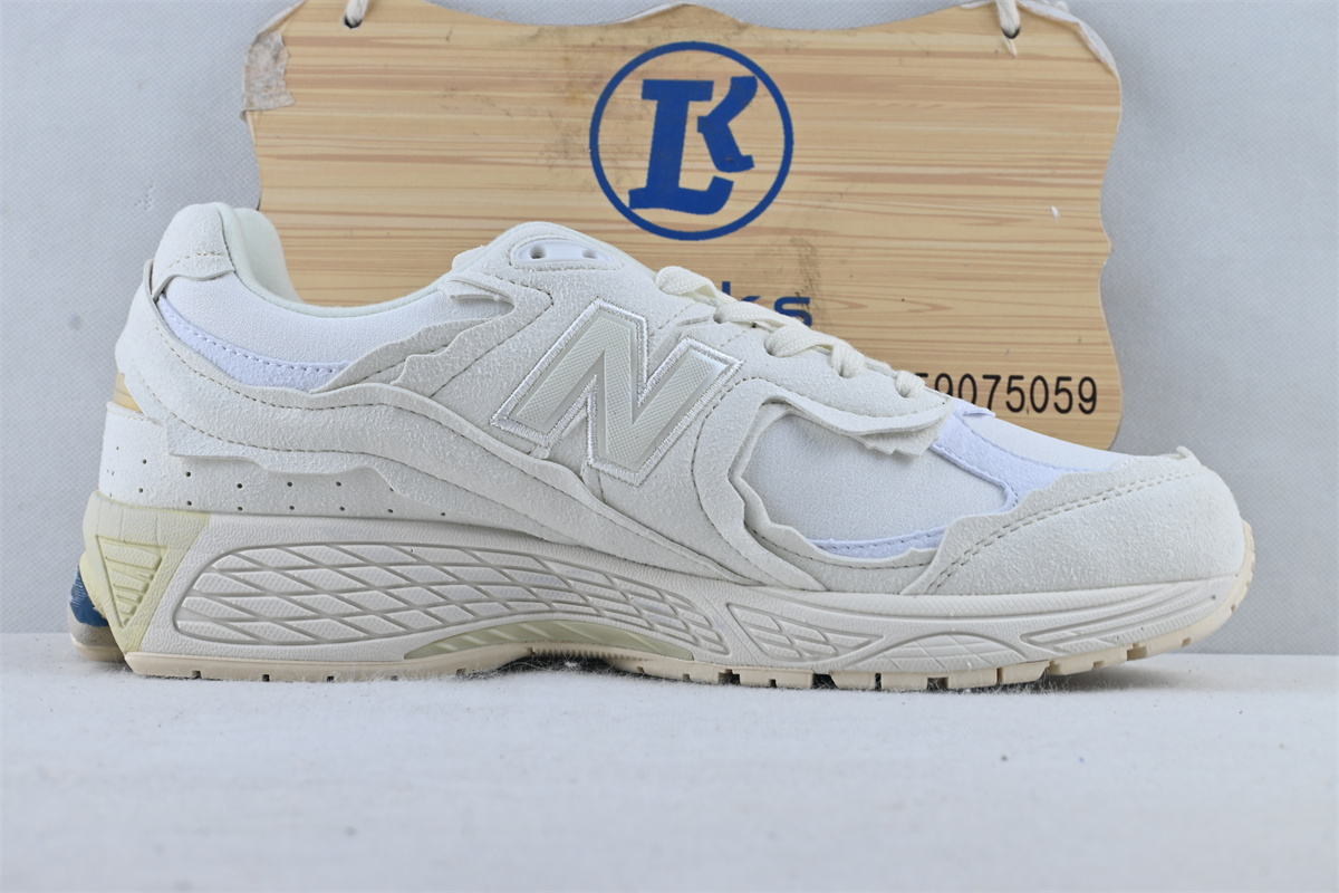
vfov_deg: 27.7
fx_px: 1813
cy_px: 446
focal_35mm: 49
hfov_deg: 40.5
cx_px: 670
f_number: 10
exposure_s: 1/20
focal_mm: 32.5
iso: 100
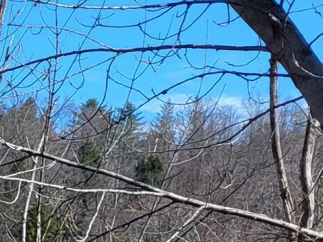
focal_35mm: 166
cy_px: 424
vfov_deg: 8.6
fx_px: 1548
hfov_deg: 9.1
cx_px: -698
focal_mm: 5.4
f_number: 1.8
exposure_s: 1/1571
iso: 40
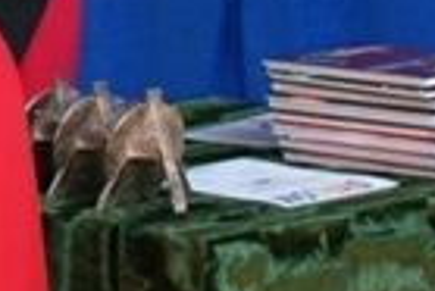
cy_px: -53
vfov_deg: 6.6
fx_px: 2504
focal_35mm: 207
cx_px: -131
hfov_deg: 9.7
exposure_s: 1/60
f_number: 5
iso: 200
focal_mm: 30
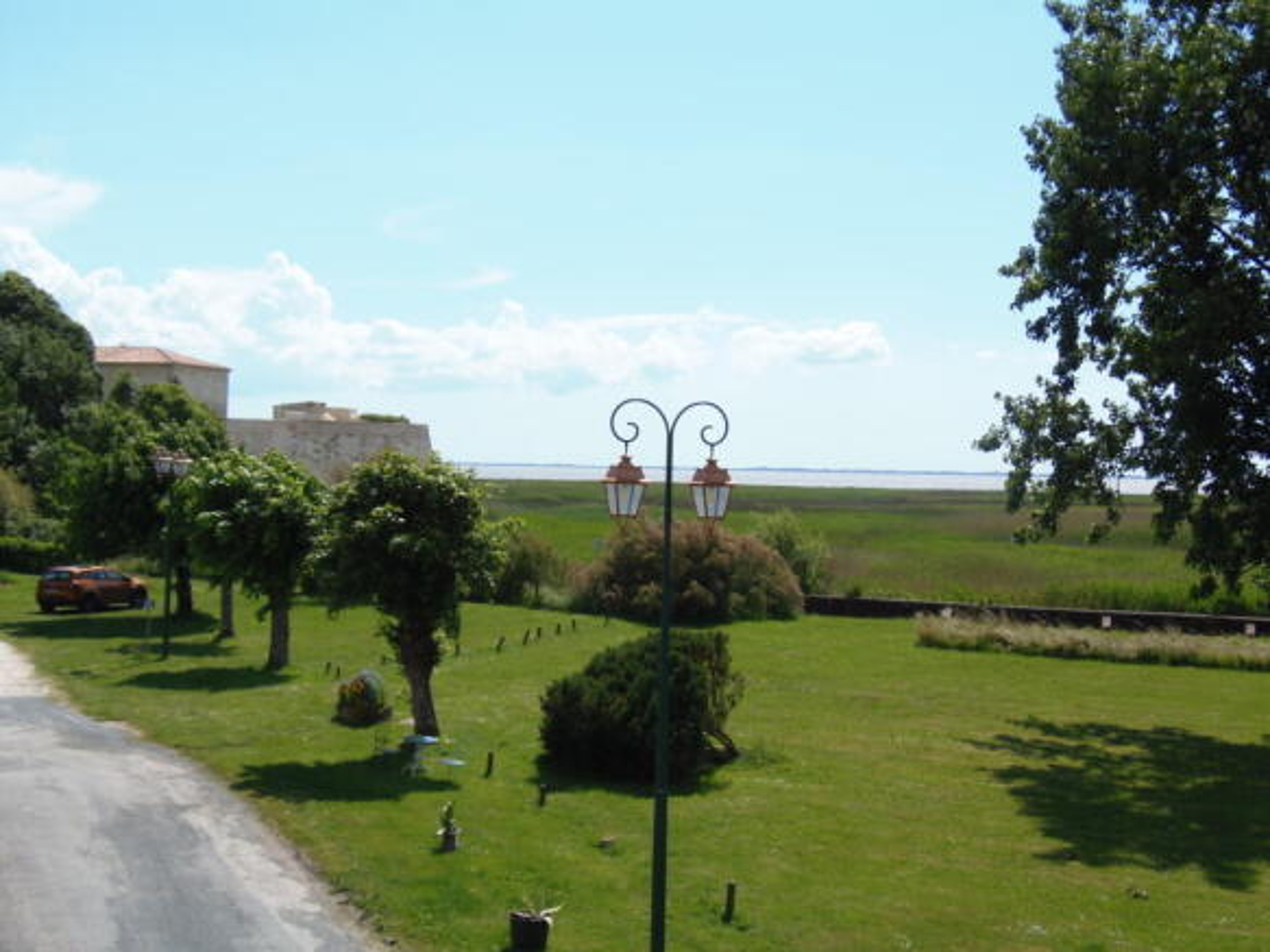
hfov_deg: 44.8
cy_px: 476
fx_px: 1541
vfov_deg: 34.3
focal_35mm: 42
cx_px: 635
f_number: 3.6
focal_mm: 7.8
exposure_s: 1/640
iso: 64
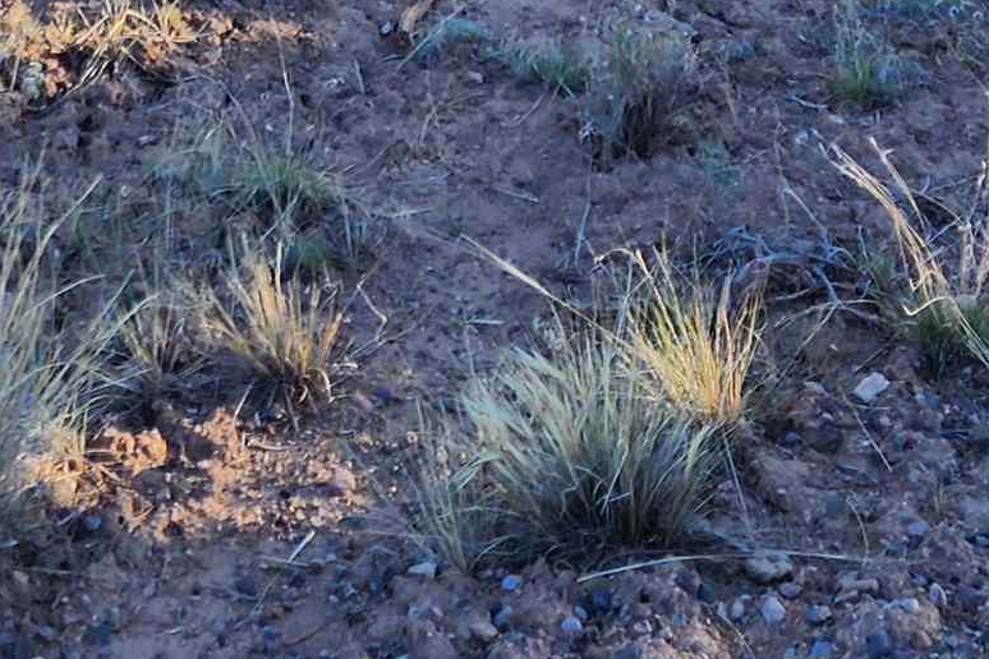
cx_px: 305
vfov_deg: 12.5
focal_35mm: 95
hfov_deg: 21.4
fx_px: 2610
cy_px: -714
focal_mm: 6.4
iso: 12
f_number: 1.8
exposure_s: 1/219
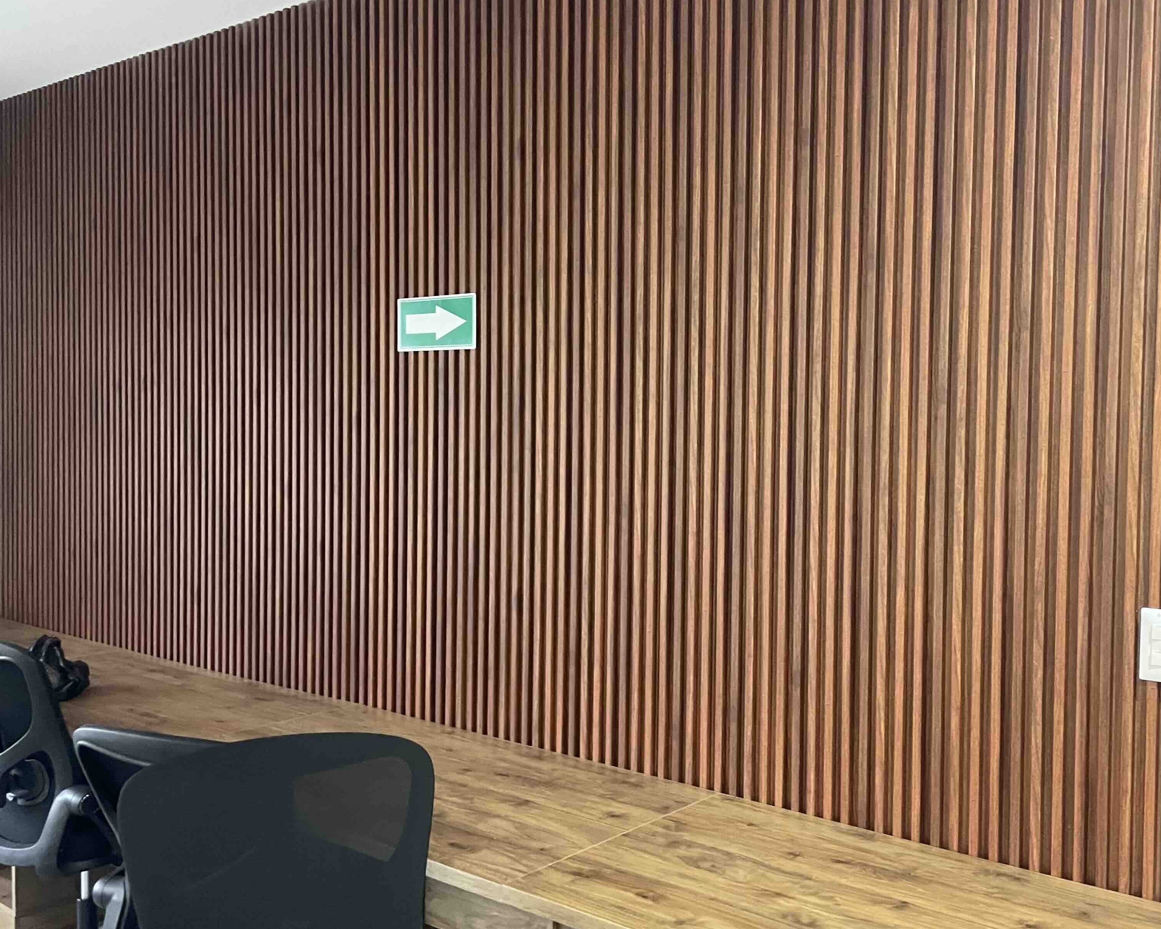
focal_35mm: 34
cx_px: 721
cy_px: 477
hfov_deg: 52.3
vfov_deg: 43.4
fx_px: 1168
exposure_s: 1/40
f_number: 1.6
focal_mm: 4.2
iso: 500
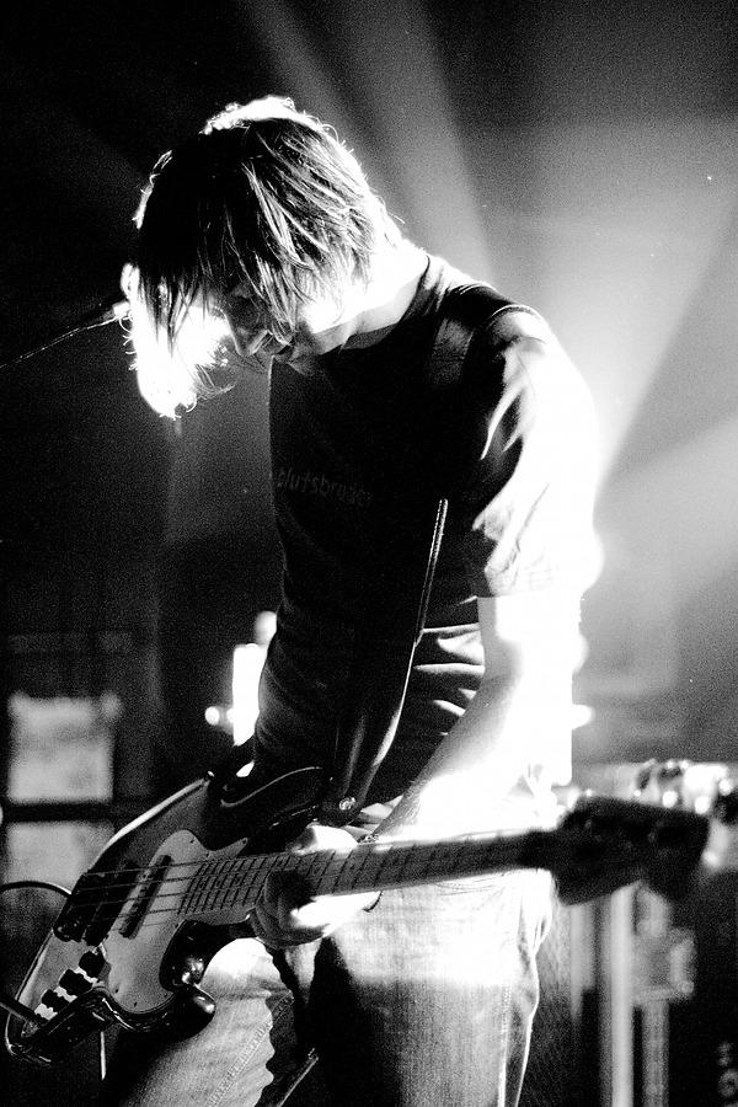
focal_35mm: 75
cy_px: 554
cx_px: 369
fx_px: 2306
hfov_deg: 18.2
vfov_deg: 27.0
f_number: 1.4
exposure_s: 1/50
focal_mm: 50
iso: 1600
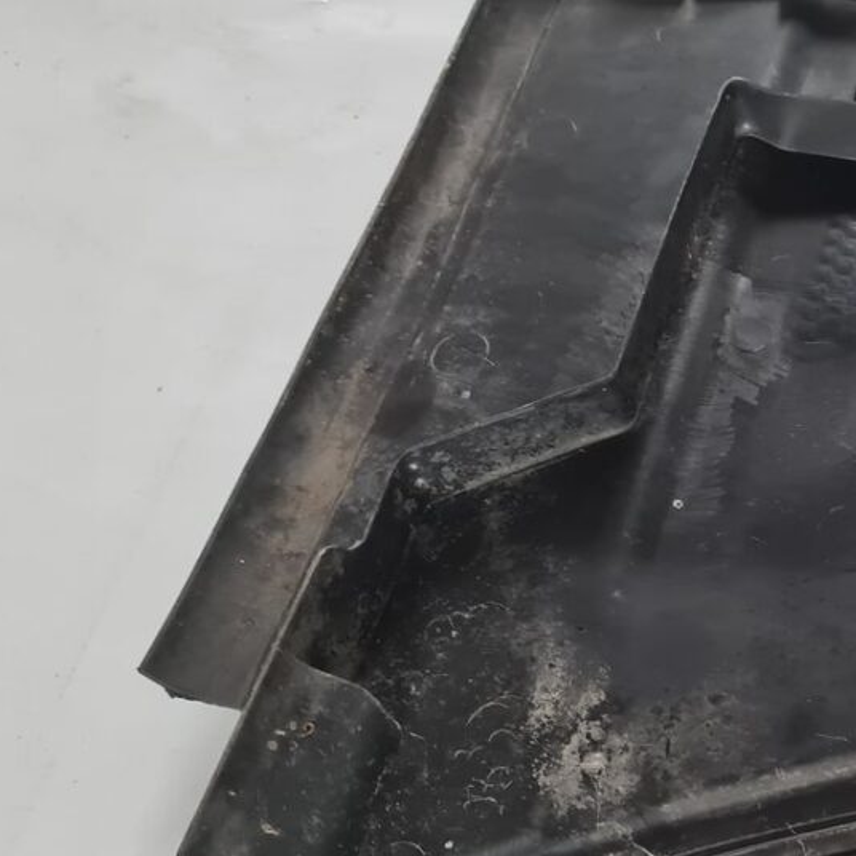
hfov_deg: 25.8
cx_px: 1005
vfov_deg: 28.6
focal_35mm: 60
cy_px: 506
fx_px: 1679
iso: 320
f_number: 1.8
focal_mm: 5.4
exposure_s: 1/120
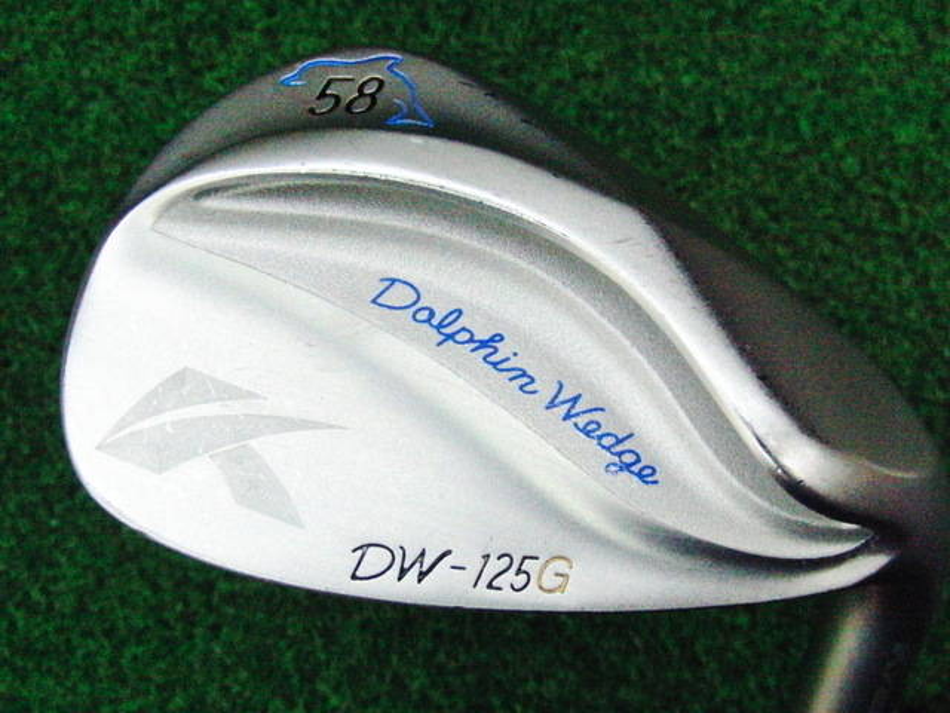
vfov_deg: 38.7
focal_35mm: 37
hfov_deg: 50.1
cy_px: 356
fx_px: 1015
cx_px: 475
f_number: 3.6
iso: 3200
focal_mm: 6.42
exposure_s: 1/800
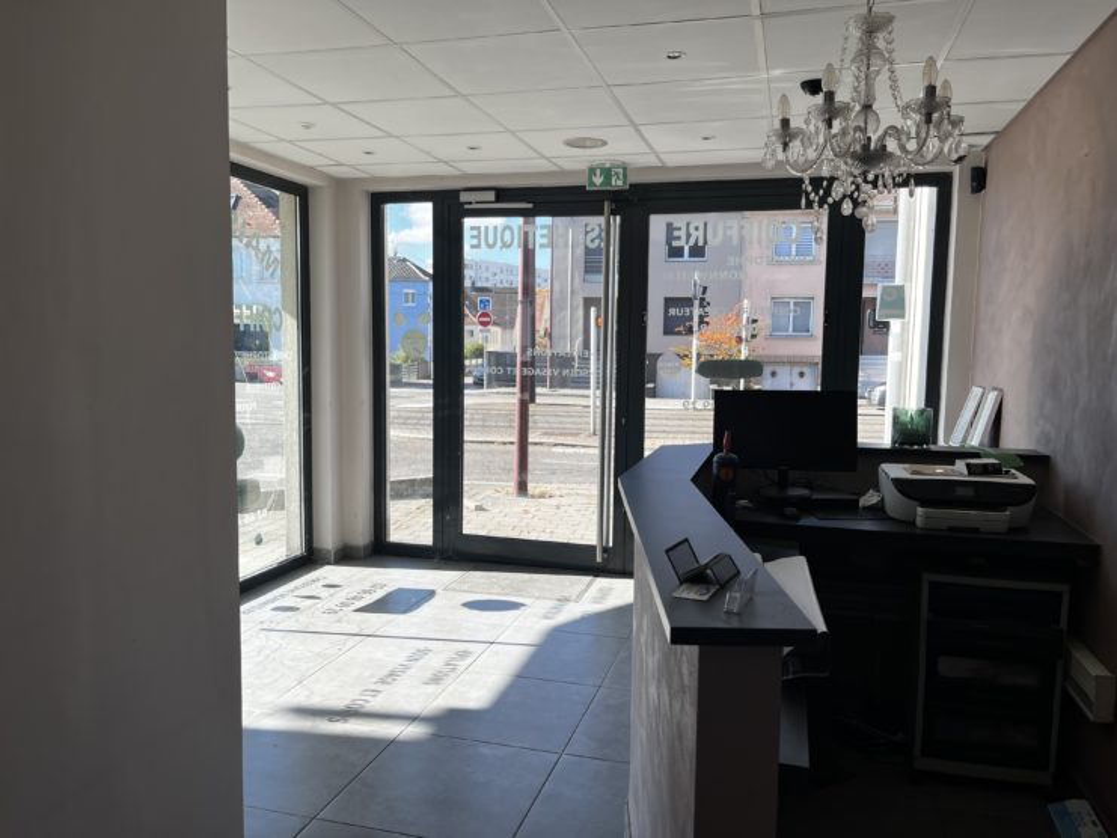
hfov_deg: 67.3
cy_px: 419
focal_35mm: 26
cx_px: 558
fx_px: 839
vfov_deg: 53.1
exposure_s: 1/928
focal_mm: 5.1
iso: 50
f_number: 1.6
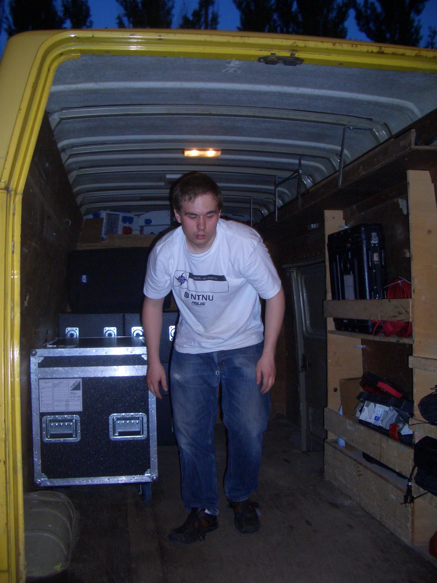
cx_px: 218
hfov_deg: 40.7
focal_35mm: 35
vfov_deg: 52.6
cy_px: 292
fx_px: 589
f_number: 2.6
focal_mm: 5.8
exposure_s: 1/60
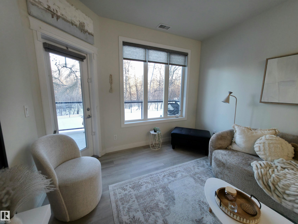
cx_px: 149
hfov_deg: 106.2
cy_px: 112
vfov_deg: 89.9
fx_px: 112
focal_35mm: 13
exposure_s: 1/60.2
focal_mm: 2.2
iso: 80
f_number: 1.9
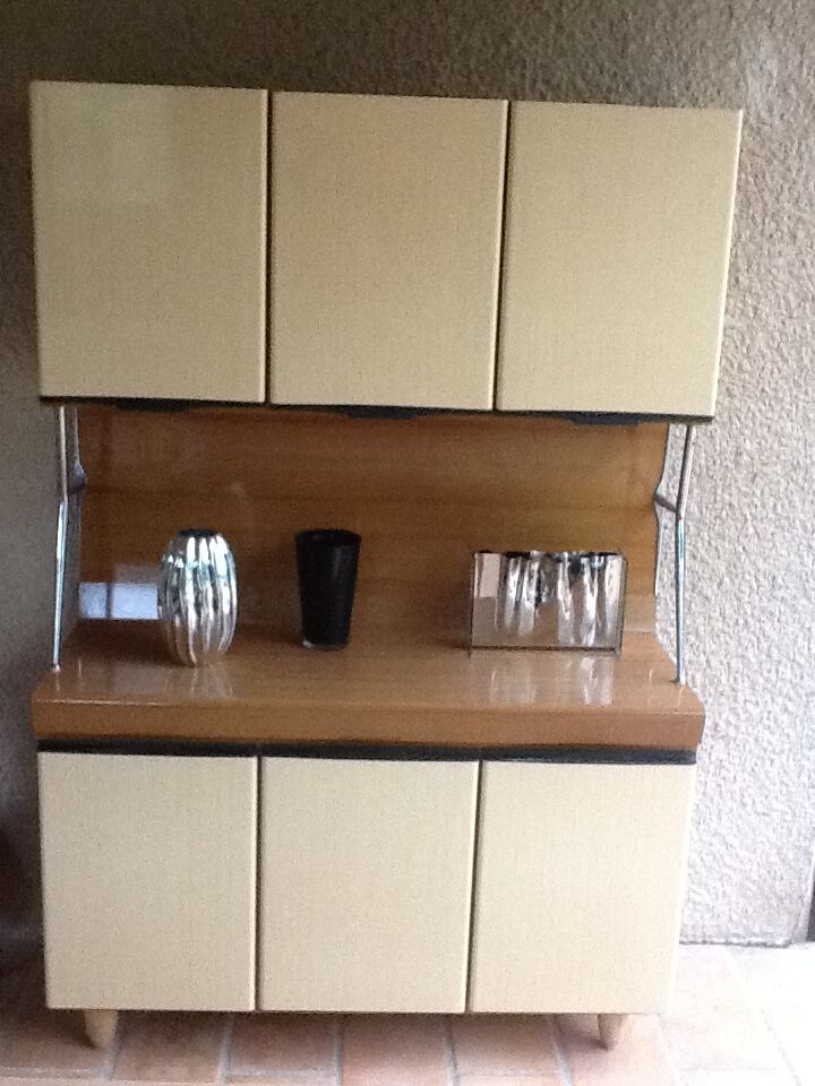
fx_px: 1381
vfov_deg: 42.9
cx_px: 408
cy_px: 543
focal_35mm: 44
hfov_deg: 32.9
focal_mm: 2.03
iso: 320
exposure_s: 1/30
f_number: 2.4
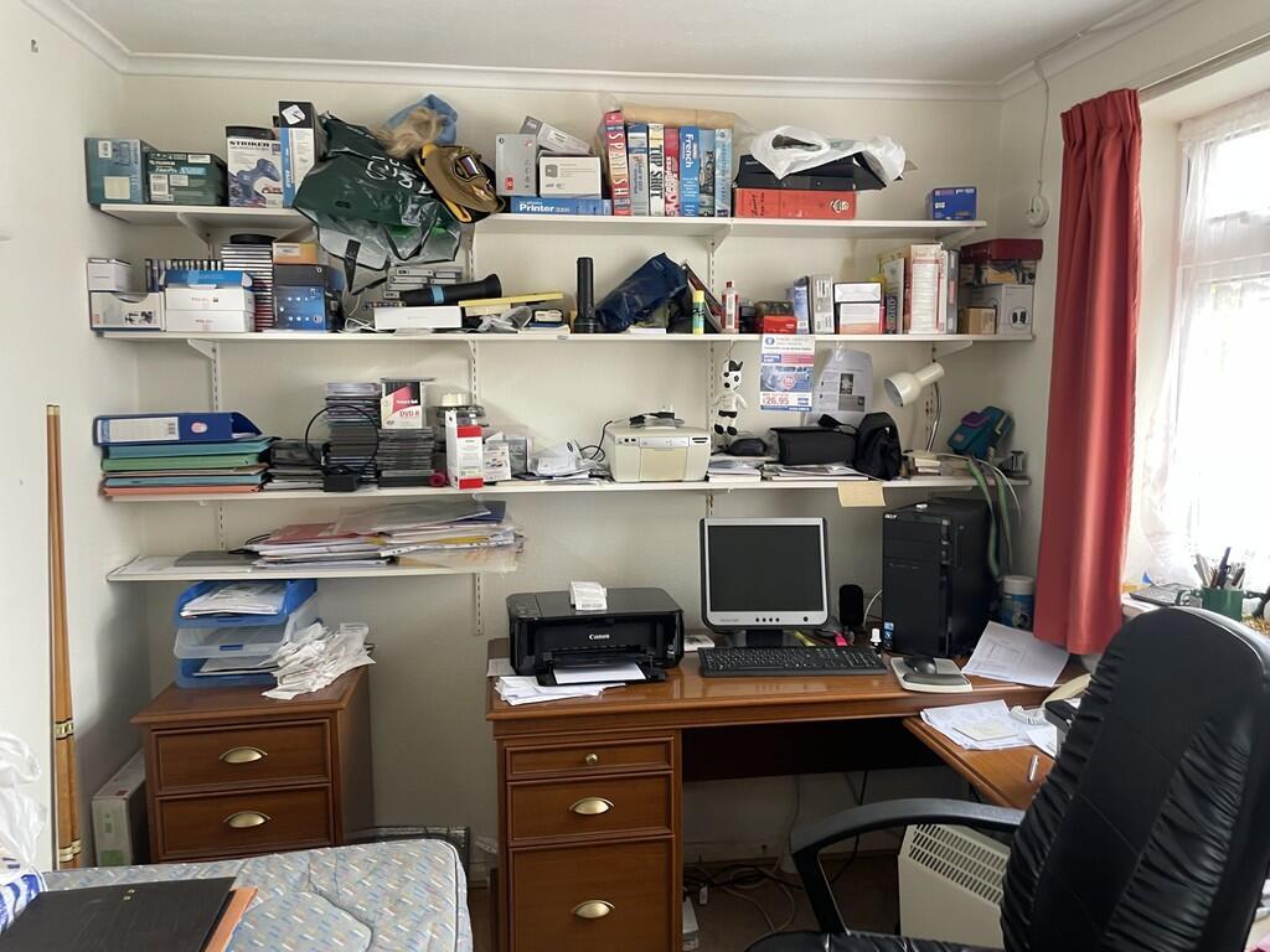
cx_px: 635
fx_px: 954
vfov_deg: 53.1
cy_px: 476
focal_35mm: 26
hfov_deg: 67.3
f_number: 1.6
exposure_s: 1/50
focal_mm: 4.2
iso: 100
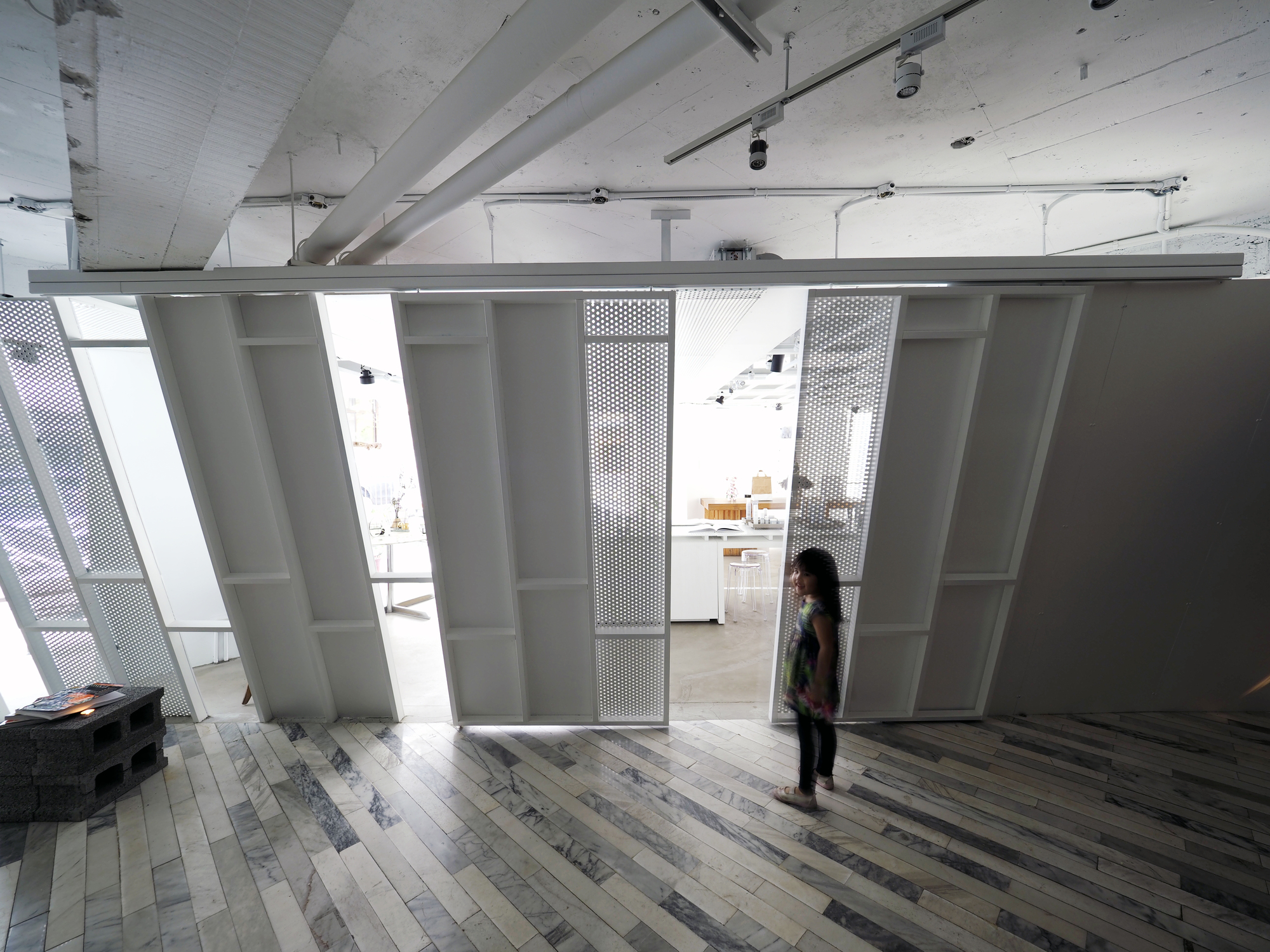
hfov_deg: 102.1
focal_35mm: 14
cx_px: 635
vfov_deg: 85.7
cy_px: 476
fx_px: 514
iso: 64
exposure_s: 2
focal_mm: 7
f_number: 4
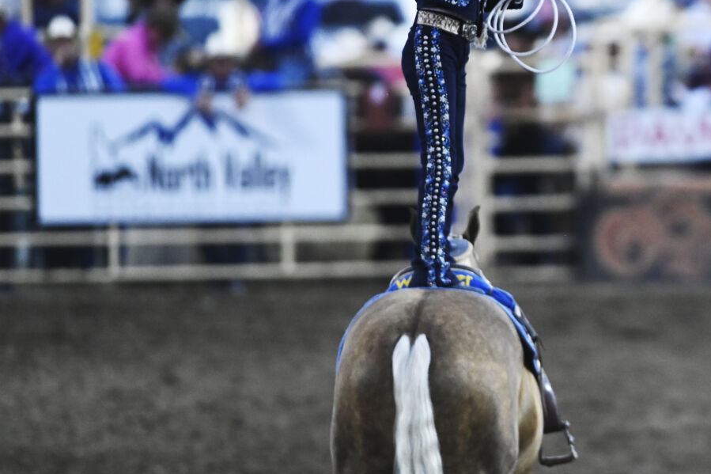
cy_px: 106
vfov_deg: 2.3
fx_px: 11610
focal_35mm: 588
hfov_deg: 3.5
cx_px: 685
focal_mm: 300
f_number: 2.8
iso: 4000
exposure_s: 1/1000
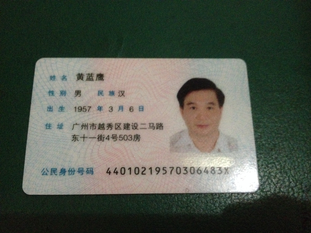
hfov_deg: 52.6
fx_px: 314
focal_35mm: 35
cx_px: 156
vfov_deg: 40.7
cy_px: 116
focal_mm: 4.28
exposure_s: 1/15
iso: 800
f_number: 2.4
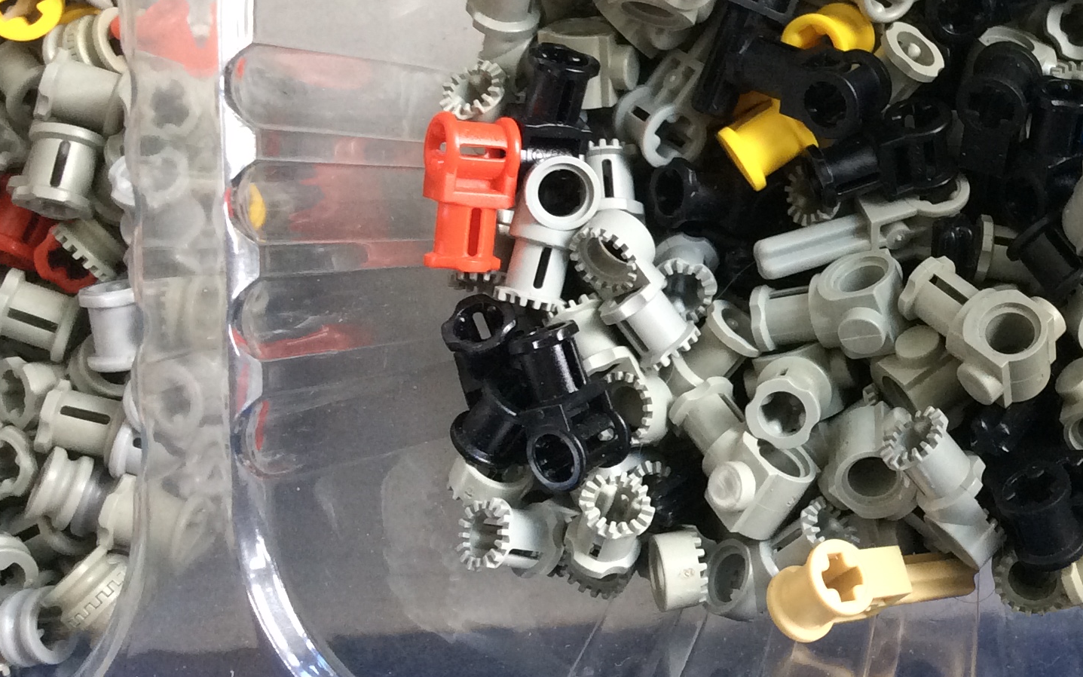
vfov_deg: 20.5
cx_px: 961
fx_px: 1859
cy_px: 181
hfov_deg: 31.1
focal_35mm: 63
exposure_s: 1/24
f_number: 2.4
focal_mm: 3.3
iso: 80
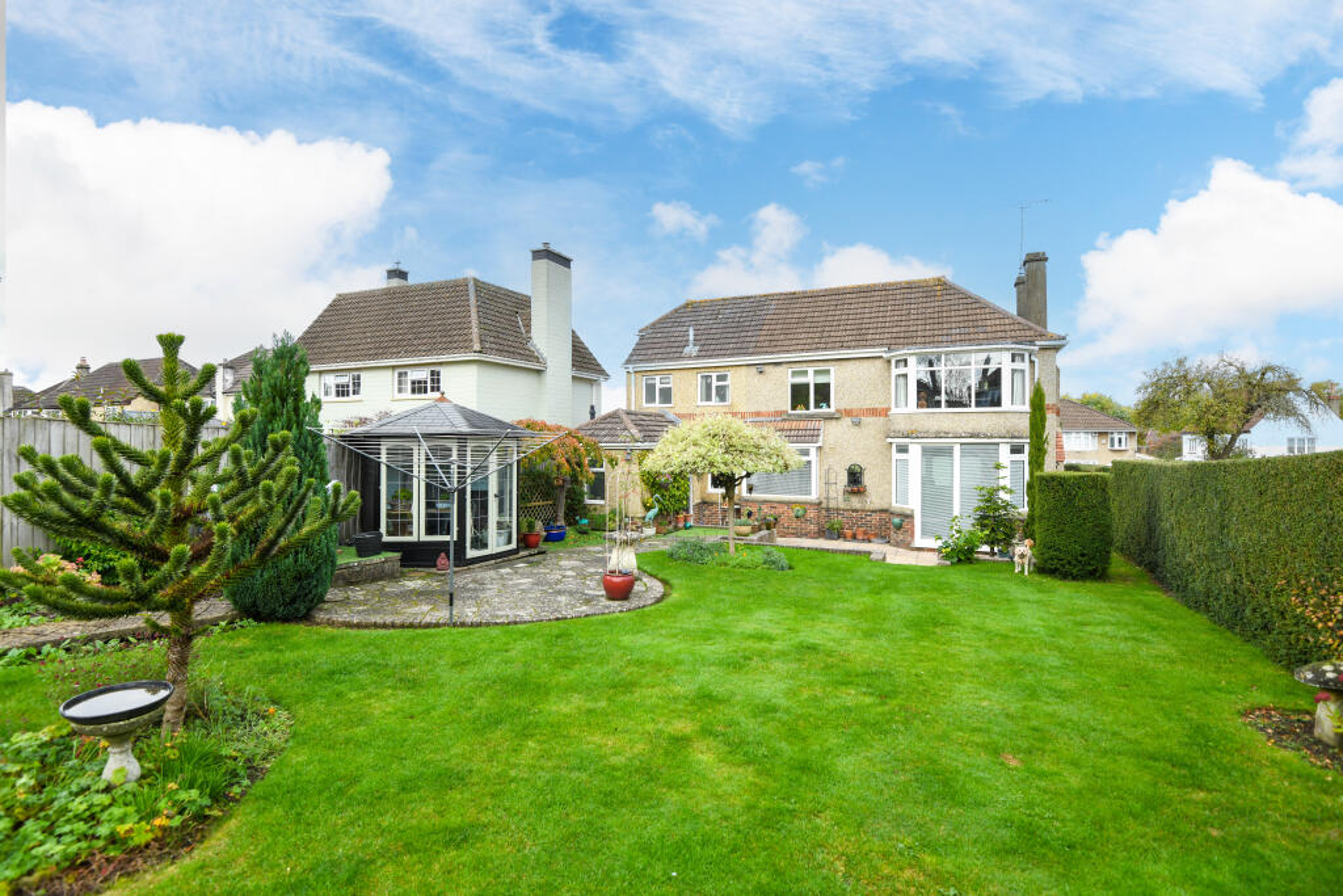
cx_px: 672
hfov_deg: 96.7
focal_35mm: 16
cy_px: 448
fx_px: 597
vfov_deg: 73.8
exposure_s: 1/250
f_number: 6.3
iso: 320
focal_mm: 16
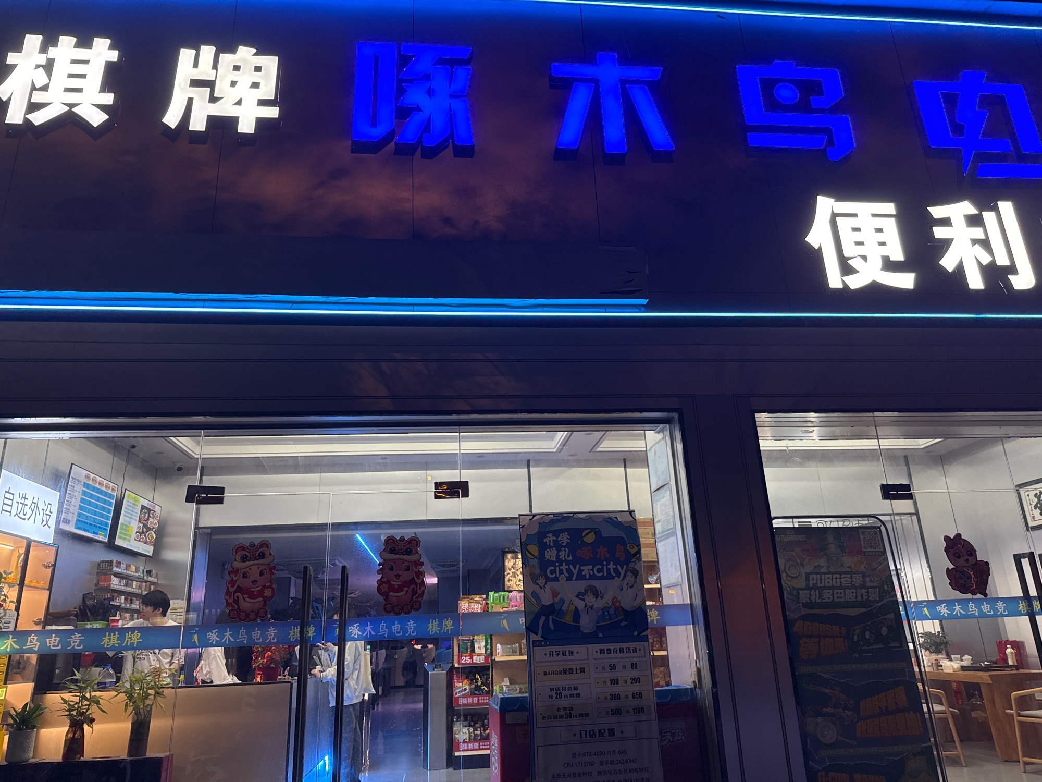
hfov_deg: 71.6
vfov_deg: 56.8
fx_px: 722
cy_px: 391
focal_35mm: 24
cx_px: 521
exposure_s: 1/50
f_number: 1.78
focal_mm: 6.76
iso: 320
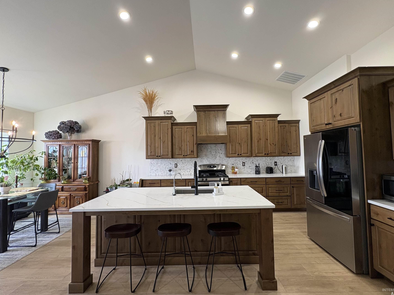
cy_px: 146
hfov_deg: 98.1
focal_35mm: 15
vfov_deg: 81.7
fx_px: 171
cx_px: 203
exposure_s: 1/60
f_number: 2.2
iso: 125
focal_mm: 2.22
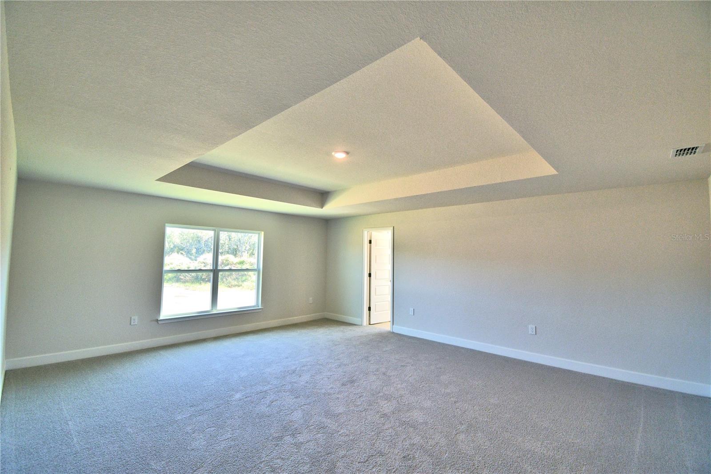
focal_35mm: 15
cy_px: 237
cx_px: 356
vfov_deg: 77.3
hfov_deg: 100.4
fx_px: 296
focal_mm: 10
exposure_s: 1/125
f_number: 4.5
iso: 400
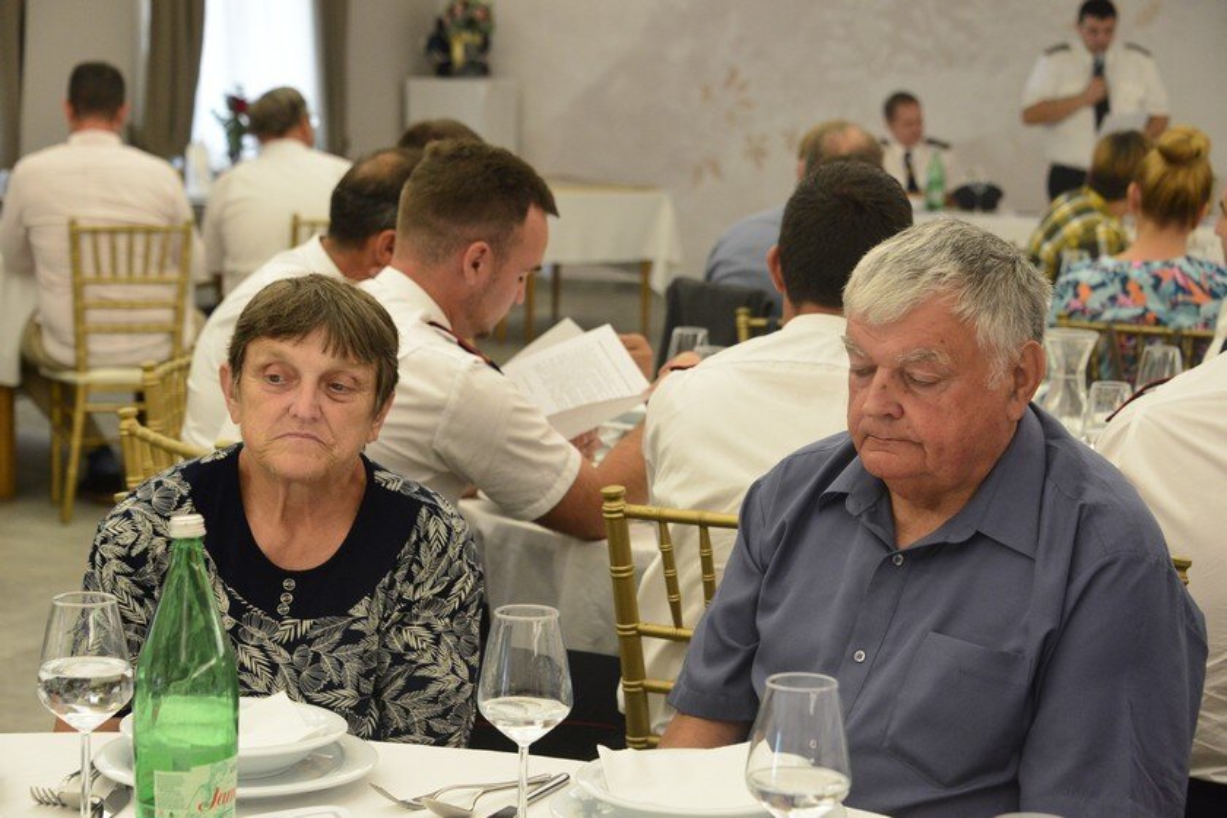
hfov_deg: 26.0
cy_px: 409
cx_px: 614
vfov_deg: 17.5
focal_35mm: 78
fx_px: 2658
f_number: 5.6
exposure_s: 1/125
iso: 4000
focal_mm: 78
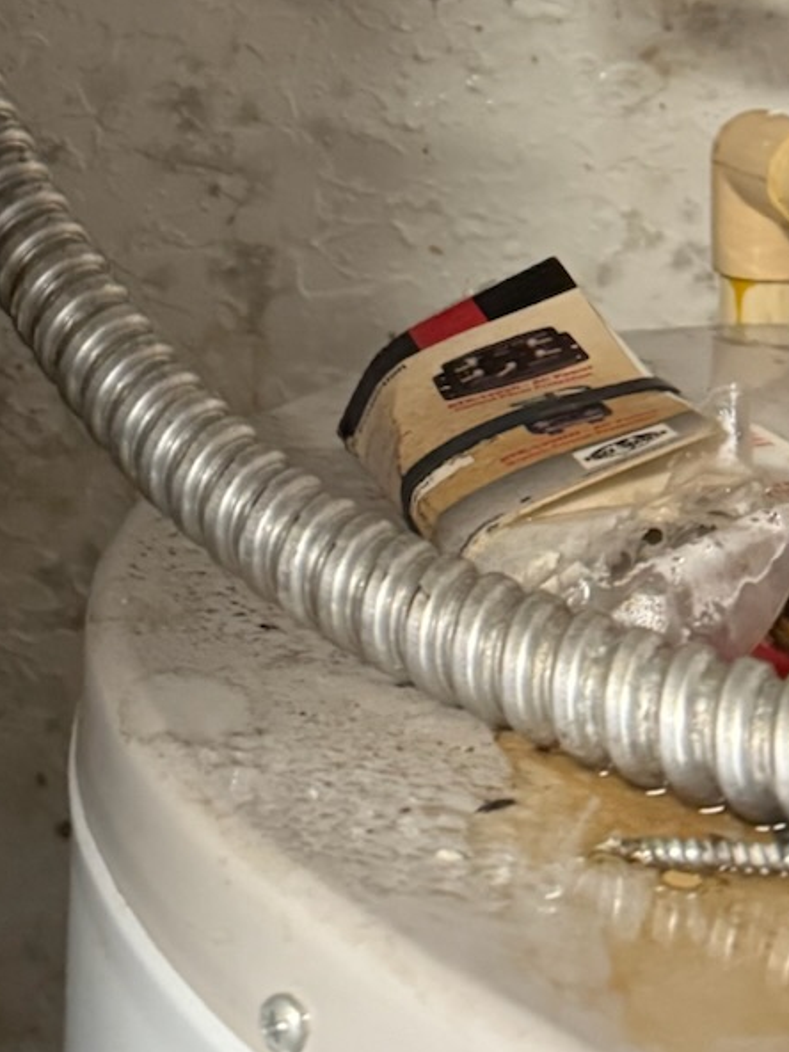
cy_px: -124
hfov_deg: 17.7
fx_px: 2522
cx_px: 247
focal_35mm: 83
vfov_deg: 22.2
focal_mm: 6.76
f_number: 1.78
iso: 640
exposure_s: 1/60
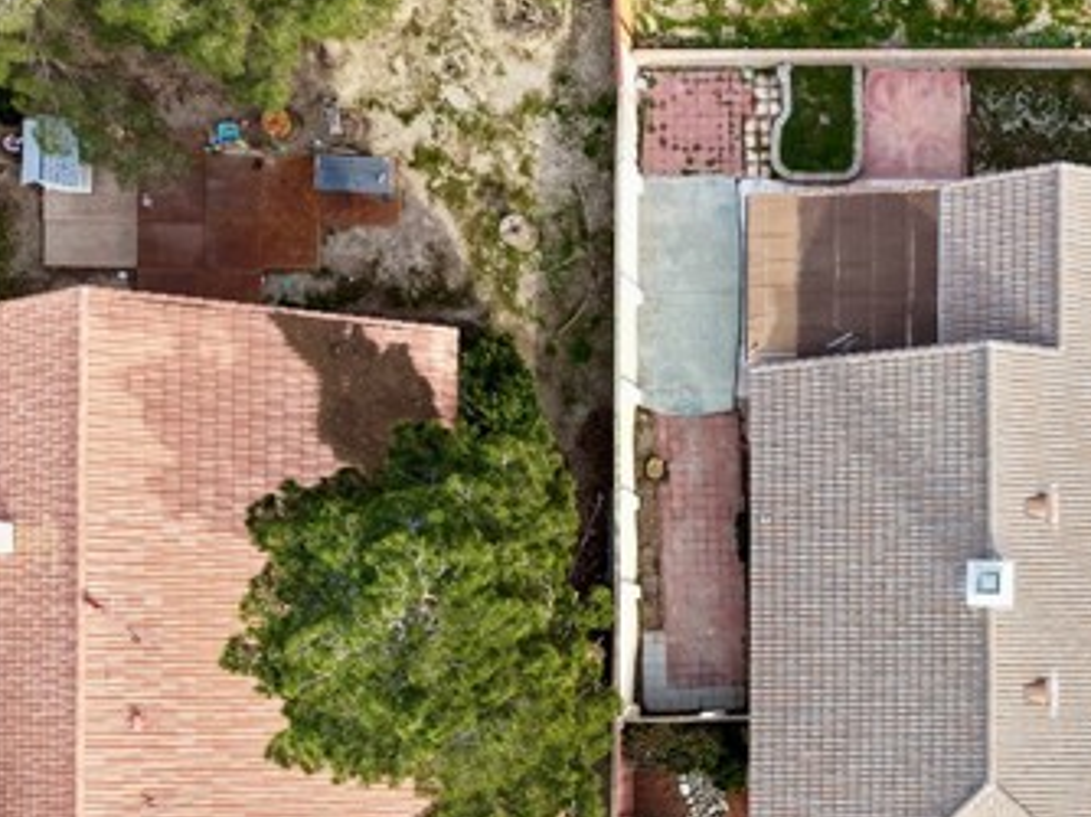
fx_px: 1449
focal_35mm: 46
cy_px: 680
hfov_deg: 37.8
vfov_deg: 30.5
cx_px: 1029
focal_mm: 8.67
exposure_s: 1/160
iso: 130
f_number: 1.8
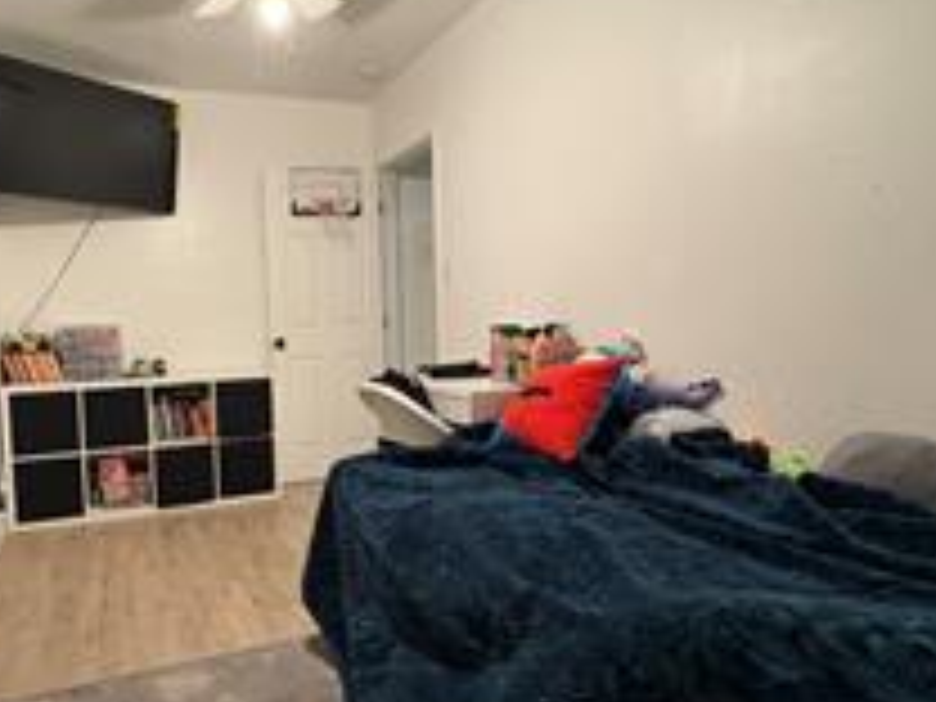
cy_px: 364
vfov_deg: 58.9
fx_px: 622
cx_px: 335
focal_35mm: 23
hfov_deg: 72.3
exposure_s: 1/60
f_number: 2.2
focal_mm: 2.22
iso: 250
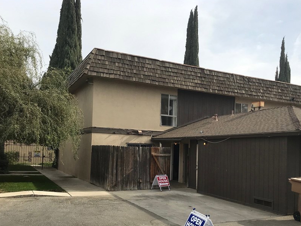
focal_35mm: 36
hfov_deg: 51.1
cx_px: 178
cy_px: 143
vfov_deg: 39.4
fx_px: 313
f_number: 1.8
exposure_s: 1/2907
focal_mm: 3.99
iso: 20
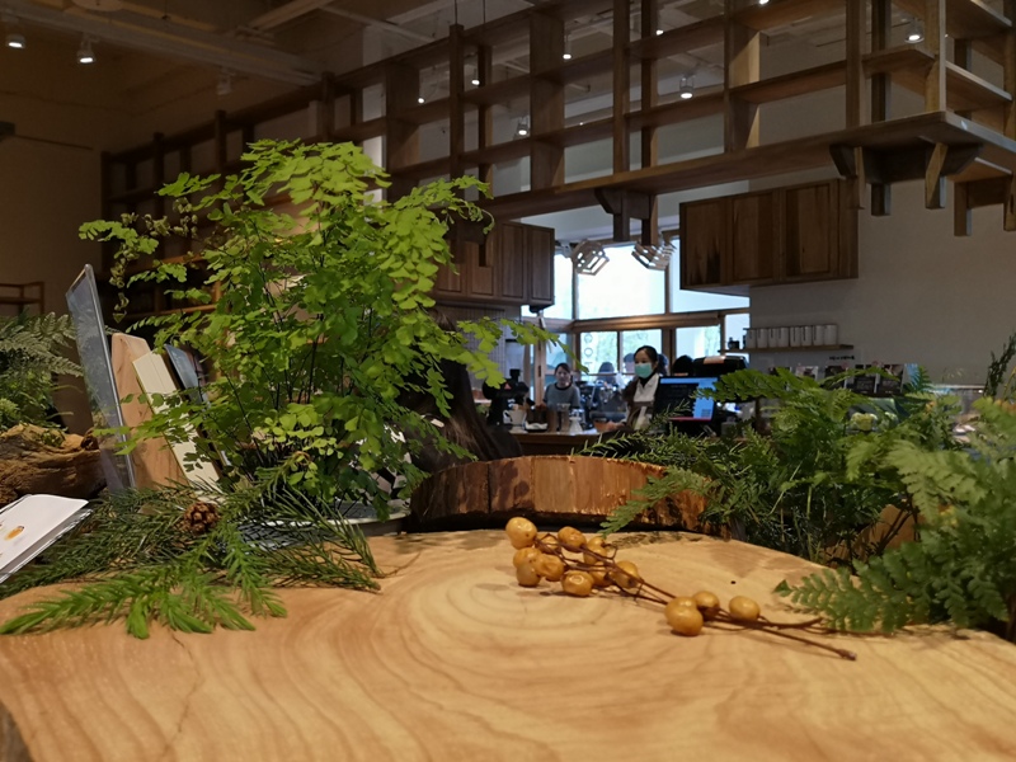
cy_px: 381
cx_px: 508
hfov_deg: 54.0
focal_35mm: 34
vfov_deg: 41.8
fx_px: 998
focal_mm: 3.95
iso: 100
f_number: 1.8
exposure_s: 1/100
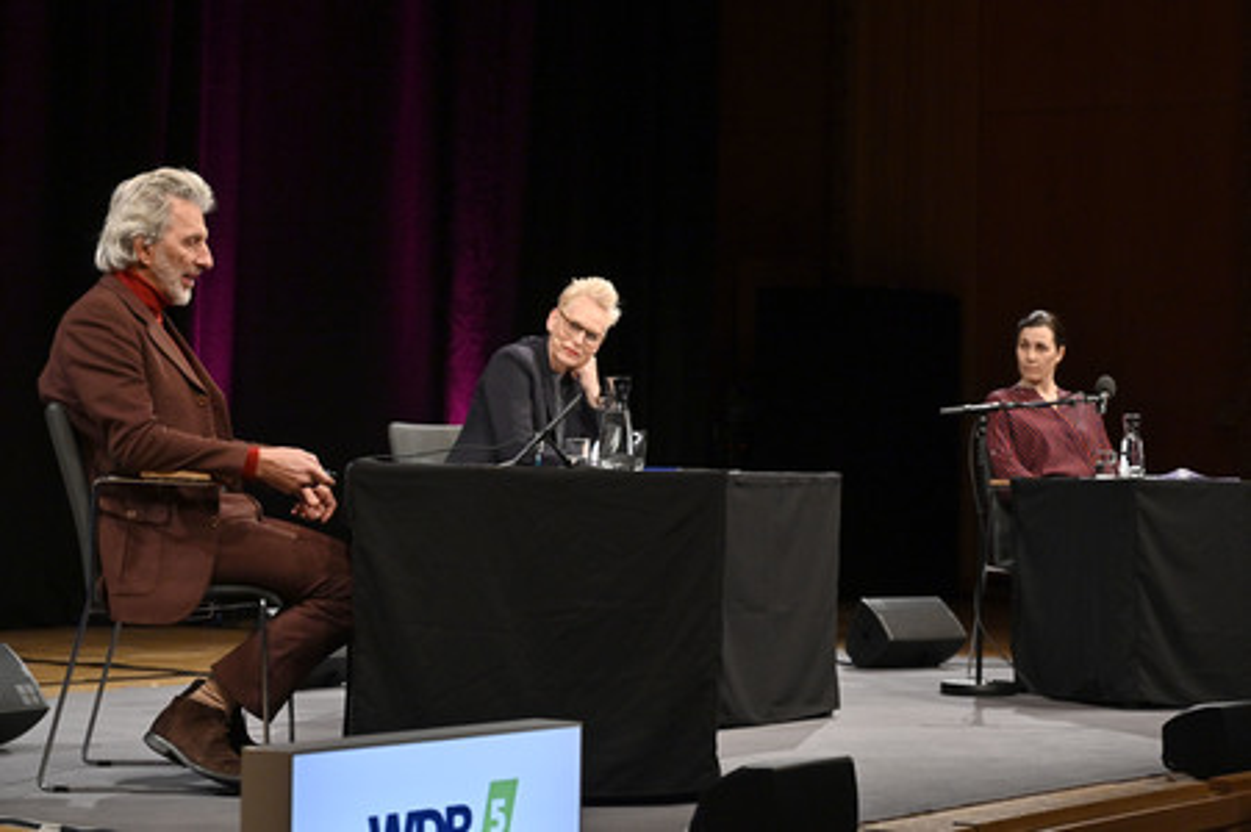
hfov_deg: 28.9
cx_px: 626
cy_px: 416
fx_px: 2431
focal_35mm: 70
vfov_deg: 19.4
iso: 2500
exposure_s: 1/400
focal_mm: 70
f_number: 4.5
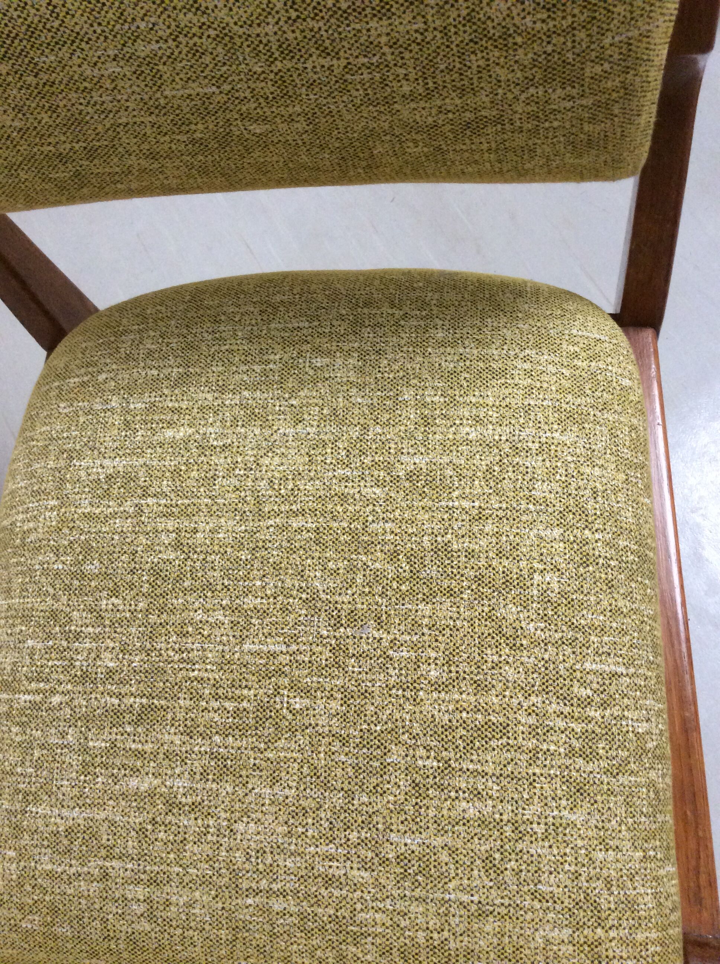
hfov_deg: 44.1
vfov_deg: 56.9
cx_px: 360
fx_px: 890
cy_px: 482
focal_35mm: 32
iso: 250
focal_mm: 3.3
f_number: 2.4
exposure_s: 1/25
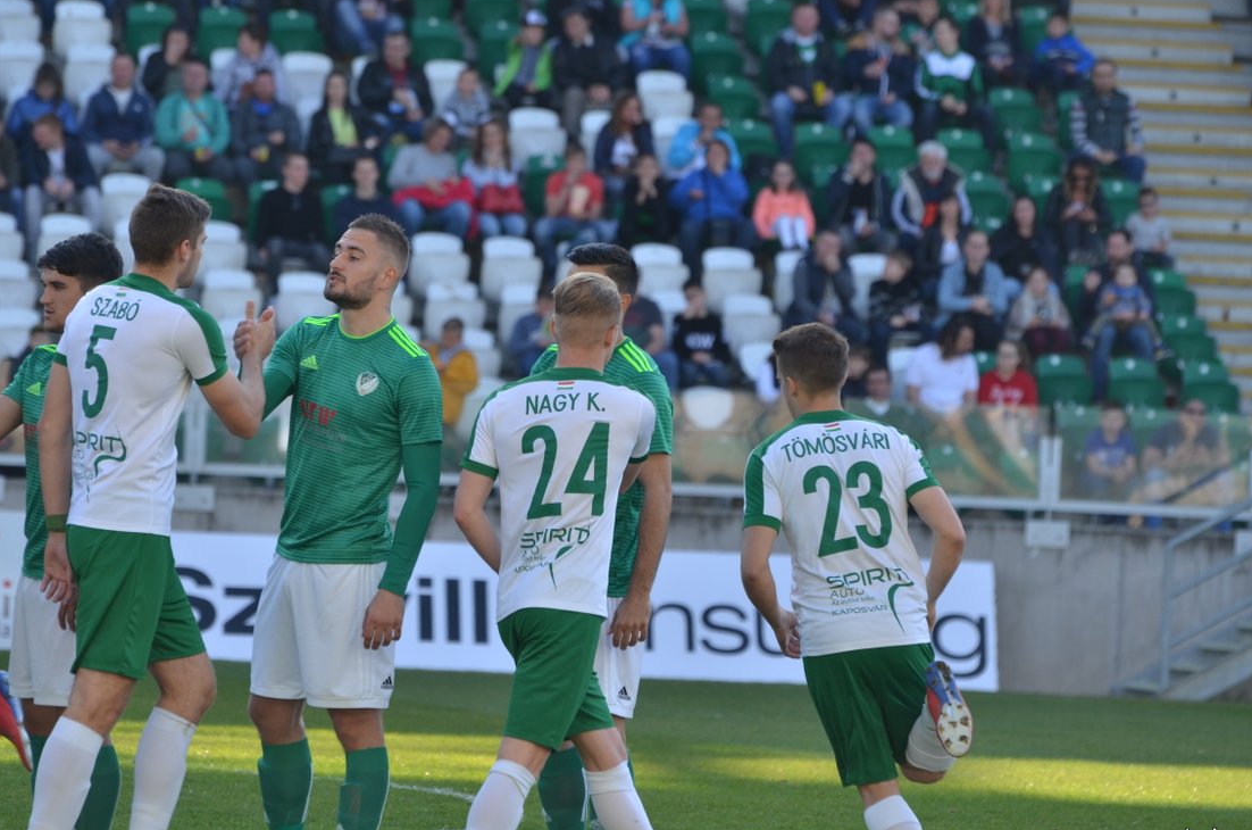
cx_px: 590
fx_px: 11905
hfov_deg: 6.0
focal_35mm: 343
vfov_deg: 4.0
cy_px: 428
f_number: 5.3
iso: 250
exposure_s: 1/640
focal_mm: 210
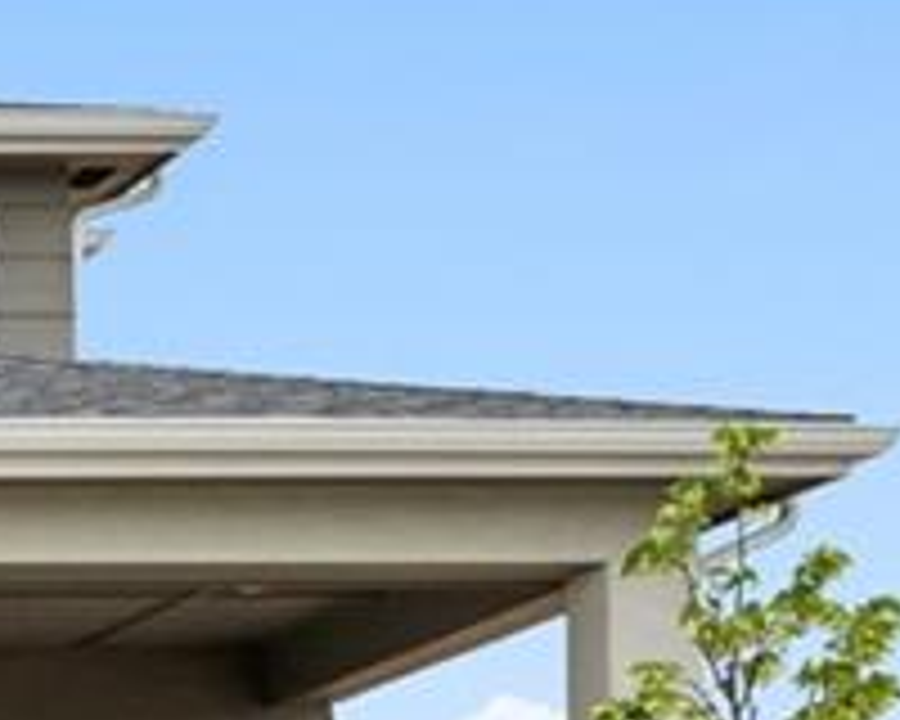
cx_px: -1467
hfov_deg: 9.8
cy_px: 1001
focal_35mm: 165
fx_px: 4395
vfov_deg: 9.2
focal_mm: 22
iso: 100
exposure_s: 1/500
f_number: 8
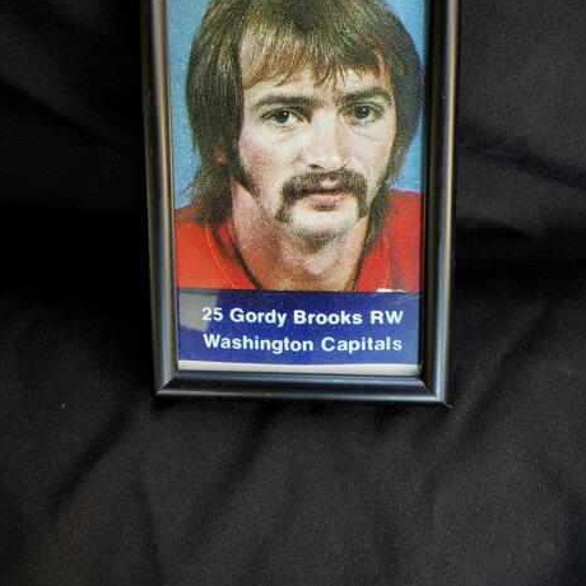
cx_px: 294
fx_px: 594
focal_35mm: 31
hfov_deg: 52.5
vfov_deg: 51.5
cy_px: 195
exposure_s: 1/60
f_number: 2.4
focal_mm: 4.3
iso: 200
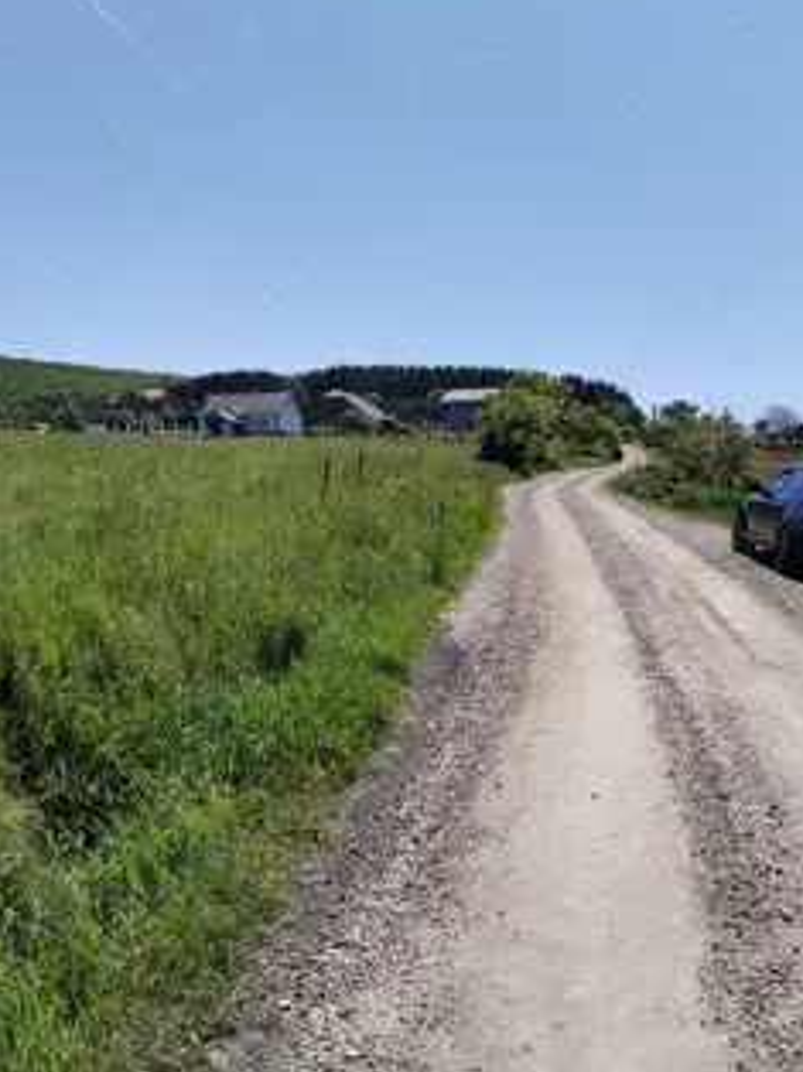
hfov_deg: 38.5
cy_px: 638
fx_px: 1146
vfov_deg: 49.9
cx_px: 338
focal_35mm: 37
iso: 100
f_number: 1.8
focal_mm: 4.75
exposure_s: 1/1774
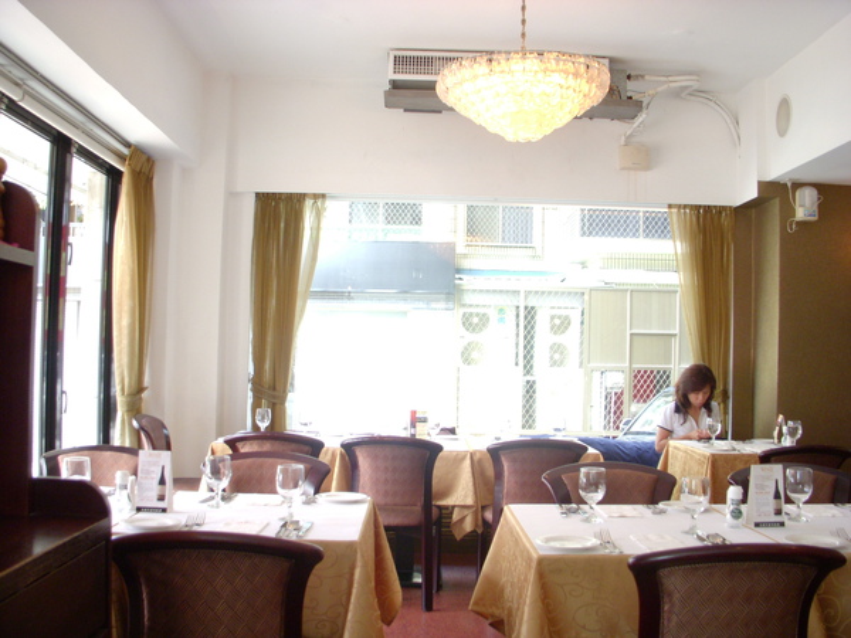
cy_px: 319
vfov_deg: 37.7
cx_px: 426
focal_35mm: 38
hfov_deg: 49.0
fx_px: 934
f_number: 3.3
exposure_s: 1/25
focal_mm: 6.3
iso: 200
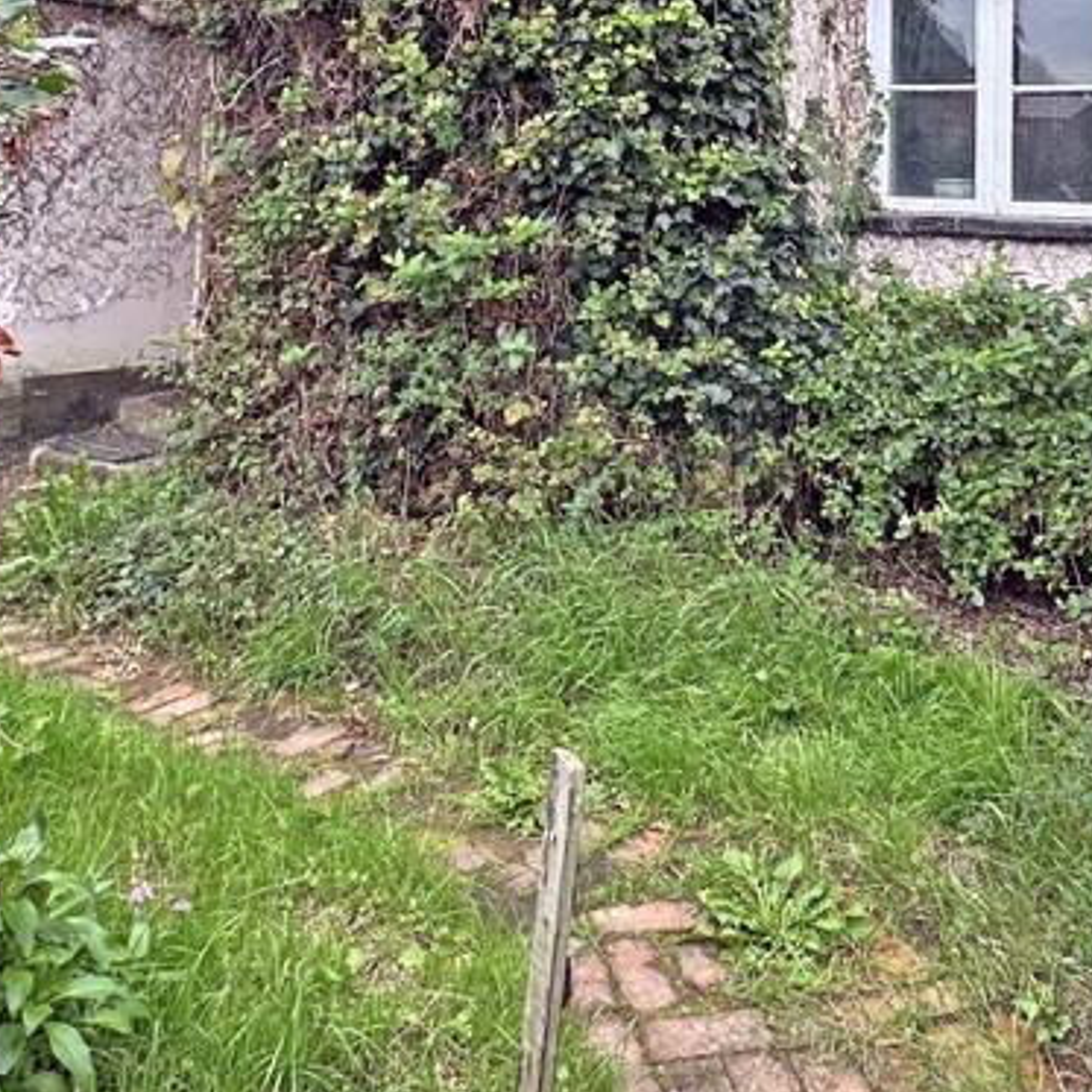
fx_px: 1213
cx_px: 612
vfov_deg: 41.9
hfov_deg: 48.3
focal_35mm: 34
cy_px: -3
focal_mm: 2.22
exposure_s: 1/272
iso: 40
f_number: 2.2
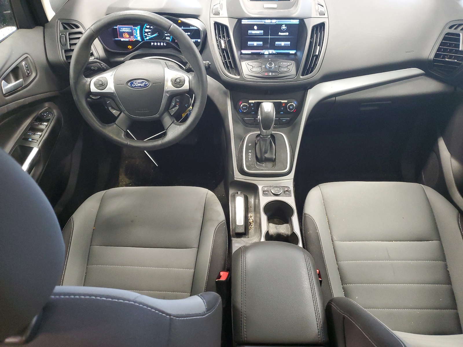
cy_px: 174
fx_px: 348
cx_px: 232
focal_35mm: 26
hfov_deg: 67.3
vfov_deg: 53.1
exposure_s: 1/30
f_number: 1.5
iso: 282
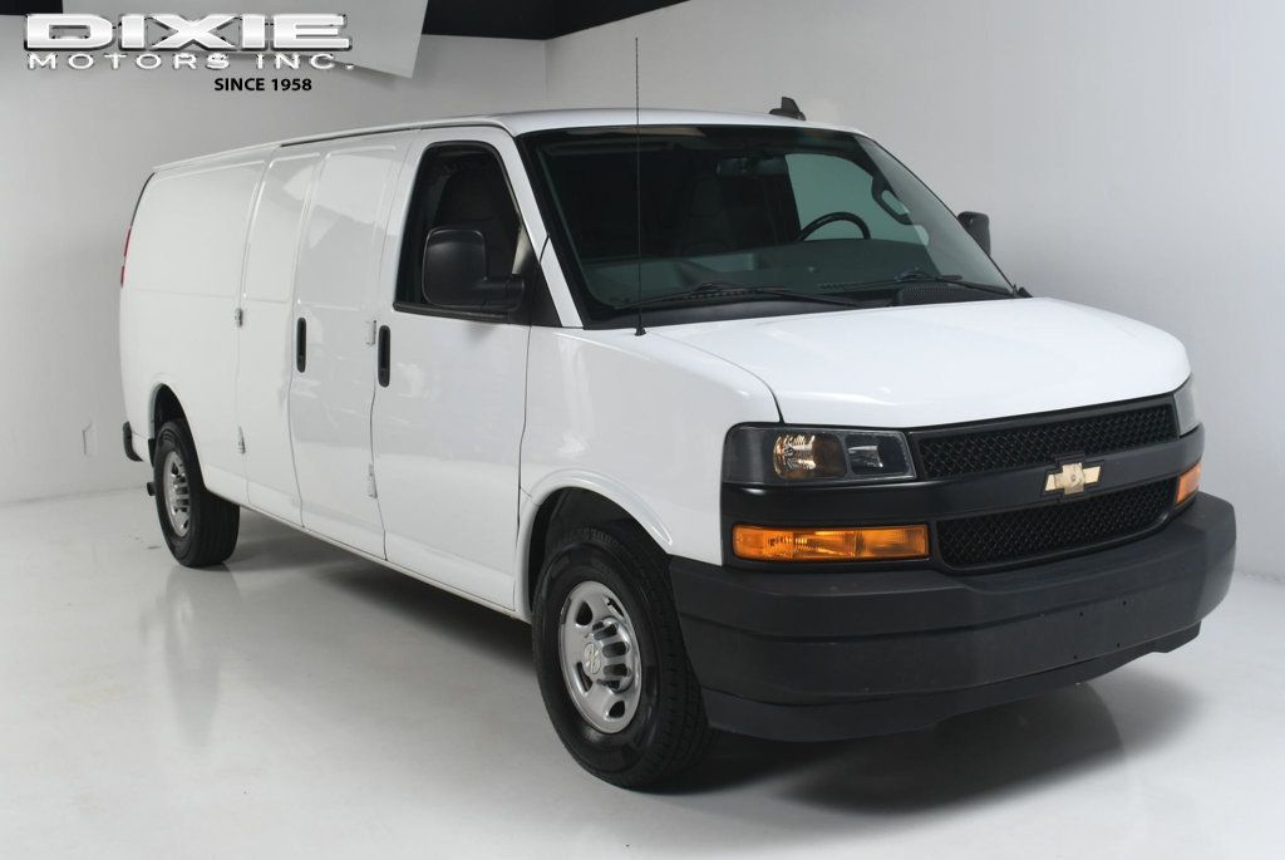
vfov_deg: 32.0
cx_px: 642
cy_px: 430
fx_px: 1501
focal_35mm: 42
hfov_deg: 46.4
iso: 100
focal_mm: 21
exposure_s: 1/160
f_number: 13
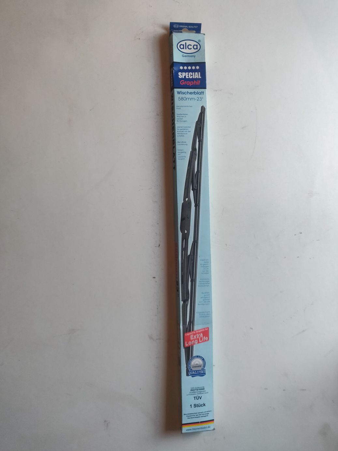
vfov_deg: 69.4
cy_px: 226
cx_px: 169
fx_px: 325
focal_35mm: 25
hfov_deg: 54.9
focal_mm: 4.25
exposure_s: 1/100
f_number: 1.7
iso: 500
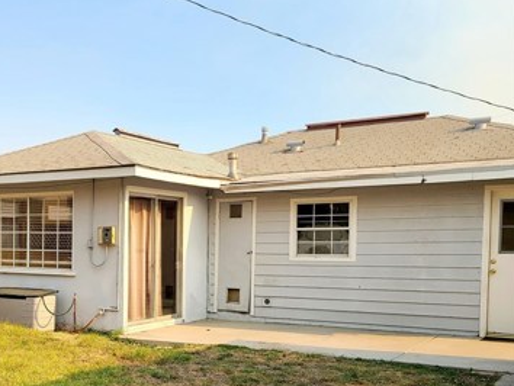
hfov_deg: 37.9
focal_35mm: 47
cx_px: 57
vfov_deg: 30.6
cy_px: 271
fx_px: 698
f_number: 1.8
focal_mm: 5.4
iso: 40
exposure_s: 1/1224
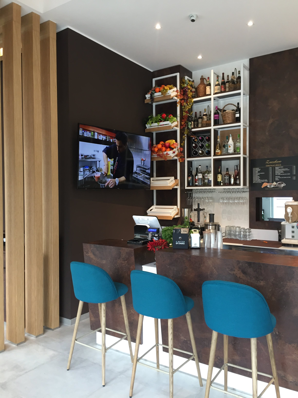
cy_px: 199
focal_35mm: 29
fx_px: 333
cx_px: 149
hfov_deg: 48.2
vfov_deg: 61.7
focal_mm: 4.15
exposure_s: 1/33
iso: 64
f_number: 2.2
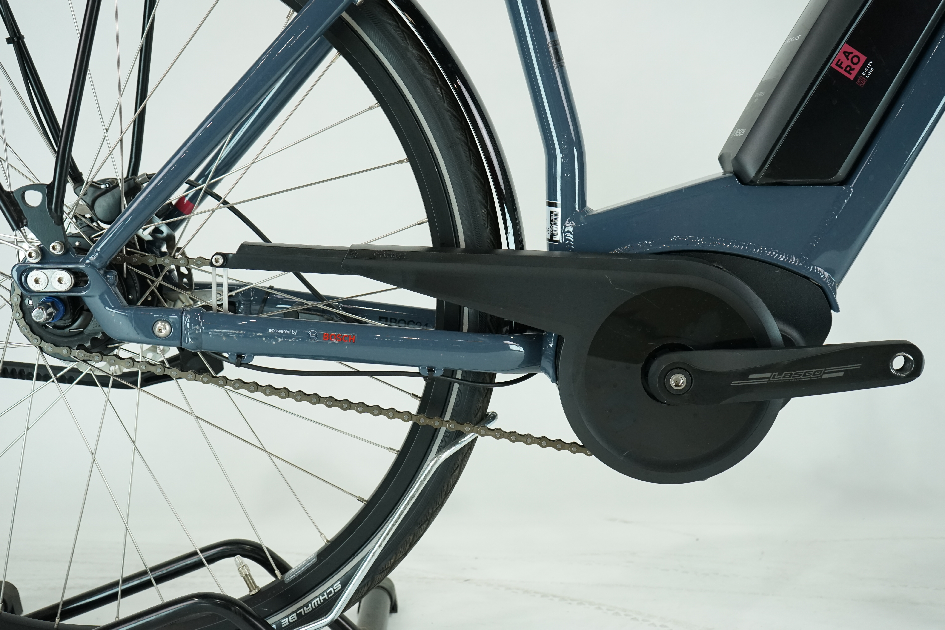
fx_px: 1076
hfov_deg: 47.4
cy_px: 315
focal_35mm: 41
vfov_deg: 32.6
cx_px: 472
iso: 1600
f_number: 5.6
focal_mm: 41
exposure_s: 1/200
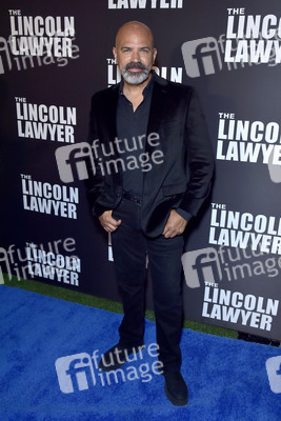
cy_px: 210
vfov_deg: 61.9
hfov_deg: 43.6
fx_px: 351
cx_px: 140
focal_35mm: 30
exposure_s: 1/200
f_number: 6.3
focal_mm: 30
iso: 800
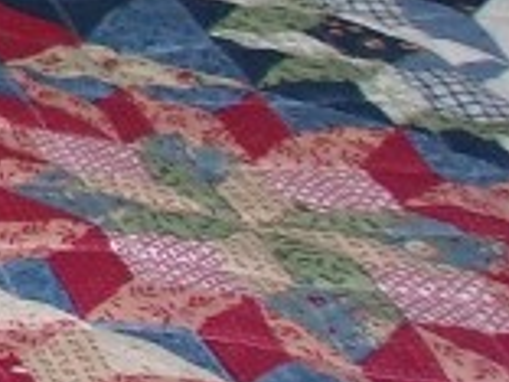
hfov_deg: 8.7
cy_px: -454
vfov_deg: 7.9
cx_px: -1129
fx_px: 2603
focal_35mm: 177
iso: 200
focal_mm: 4.9
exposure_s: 1/34
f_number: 3
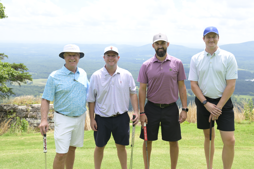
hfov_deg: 48.5
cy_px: 84
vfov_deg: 33.4
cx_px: 127
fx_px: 282
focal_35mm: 40
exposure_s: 1/400
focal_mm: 40
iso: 200
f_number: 6.3
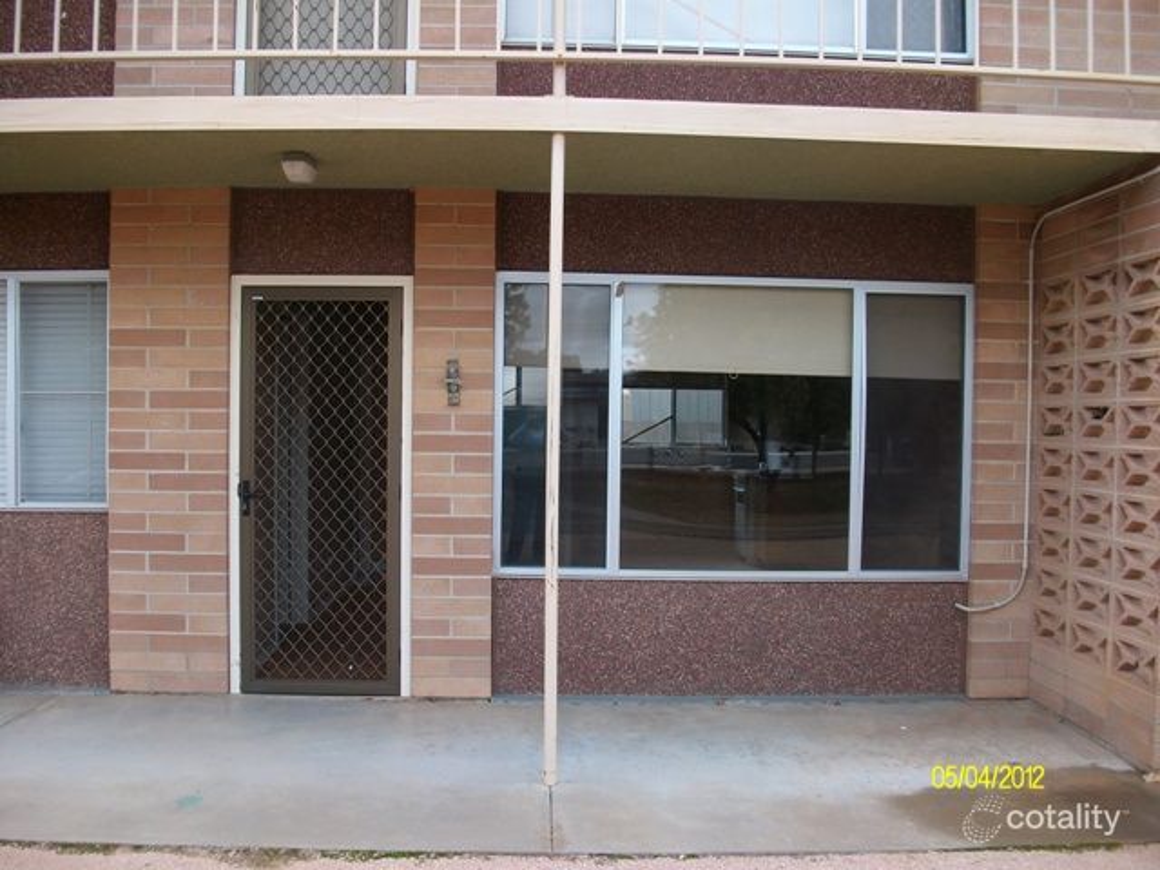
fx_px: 1072
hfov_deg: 56.8
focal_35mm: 32
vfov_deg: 44.2
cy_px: 435
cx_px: 580
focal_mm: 5.7
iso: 80
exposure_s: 1/198
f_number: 2.9
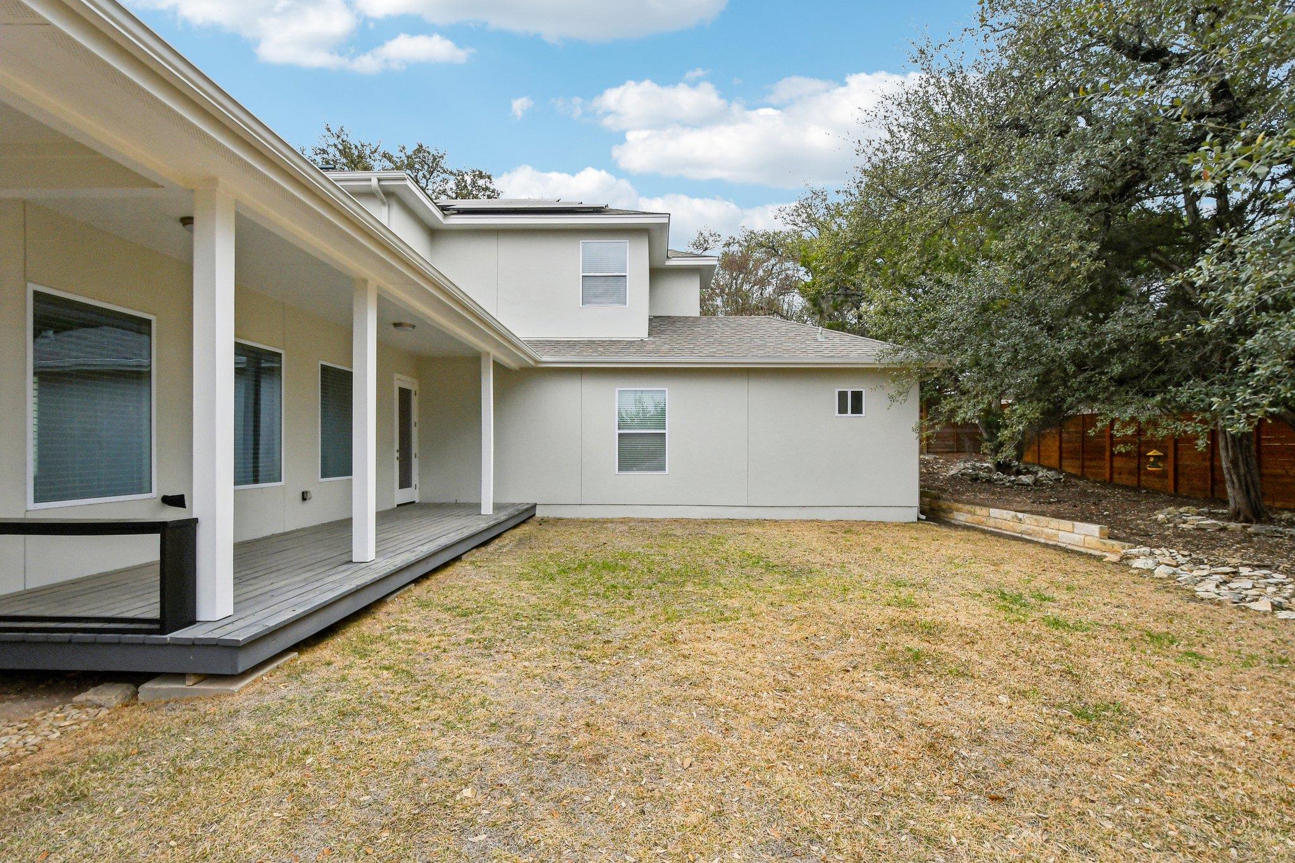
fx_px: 540
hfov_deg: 100.4
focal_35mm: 15
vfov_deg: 77.3
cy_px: 432
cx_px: 648
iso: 400
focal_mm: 10
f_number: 8
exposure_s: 1/500
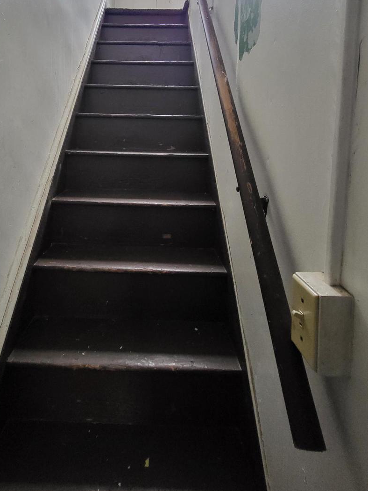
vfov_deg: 81.6
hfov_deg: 67.8
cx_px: 143
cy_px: 161
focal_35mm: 19
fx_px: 269
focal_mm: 1.74
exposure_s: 1/30
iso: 320
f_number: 2.2
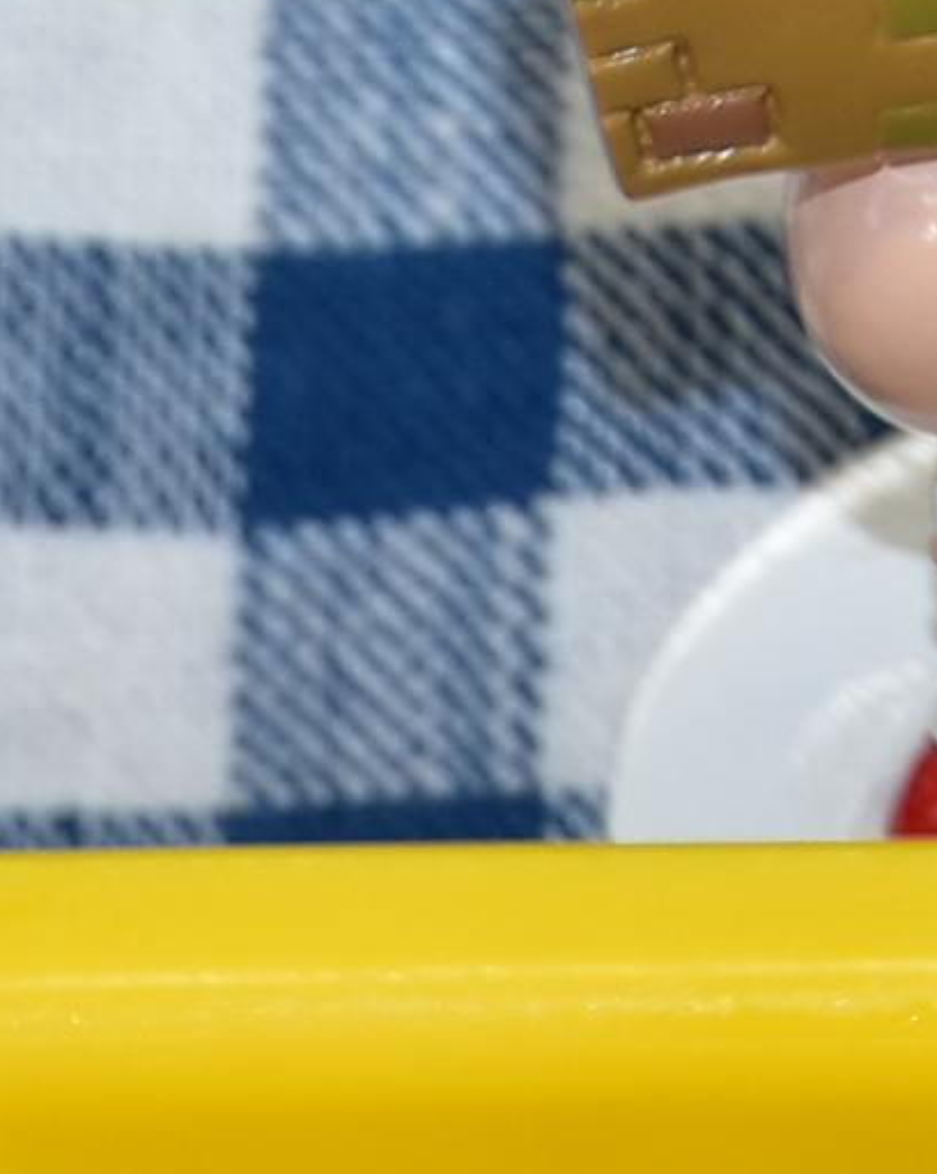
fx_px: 22351
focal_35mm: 644
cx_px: -836
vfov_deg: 3.0
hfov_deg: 2.4
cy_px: 1939
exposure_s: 1/80
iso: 400
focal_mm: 78
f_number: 5.6
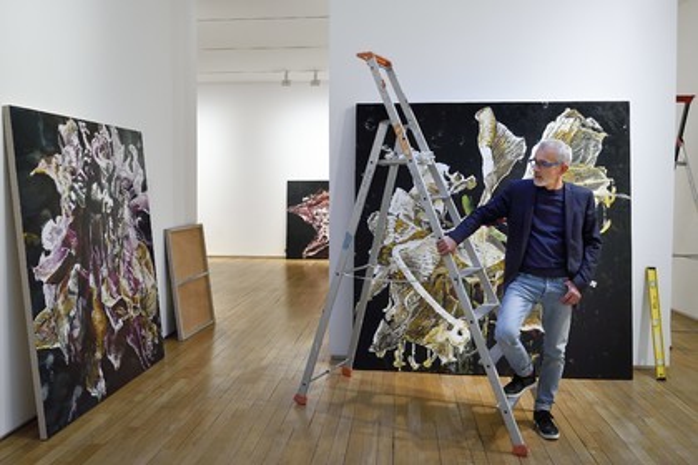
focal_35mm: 27
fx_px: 523
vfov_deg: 47.9
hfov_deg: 67.4
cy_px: 232
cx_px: 349
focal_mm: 27
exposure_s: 1/80
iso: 1600
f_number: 9
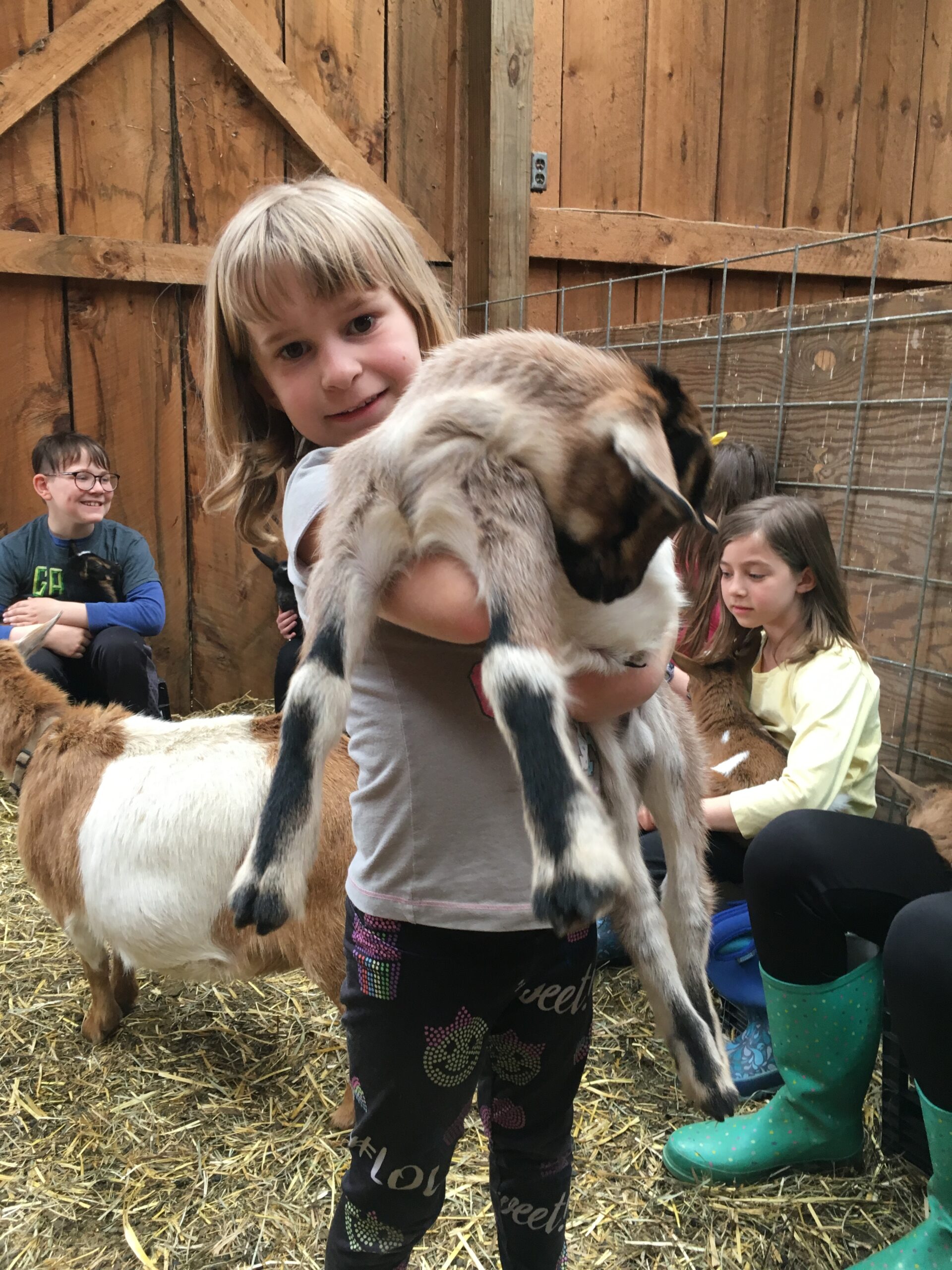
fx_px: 1063
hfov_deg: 48.2
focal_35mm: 29
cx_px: 476
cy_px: 635
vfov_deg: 61.7
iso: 40
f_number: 2.2
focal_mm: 4.15
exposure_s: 1/30
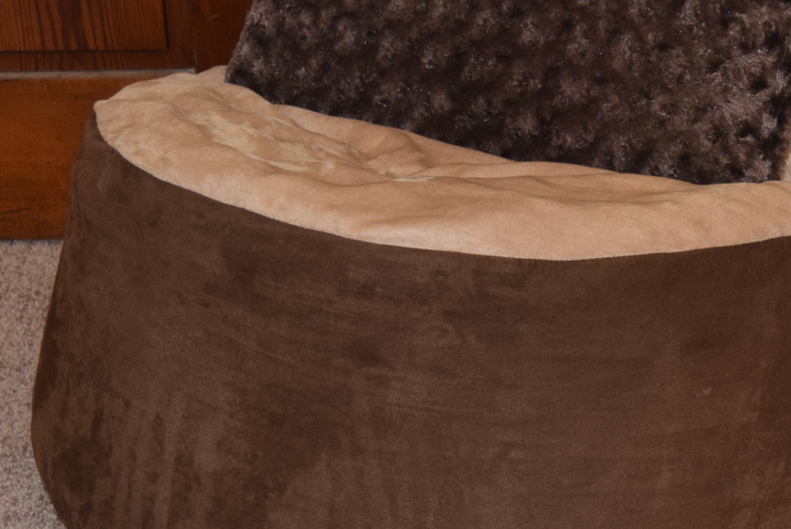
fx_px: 1832
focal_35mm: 83
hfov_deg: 24.2
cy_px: 300
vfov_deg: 16.4
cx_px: 532
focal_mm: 21
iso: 720
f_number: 3.8
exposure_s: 1/30
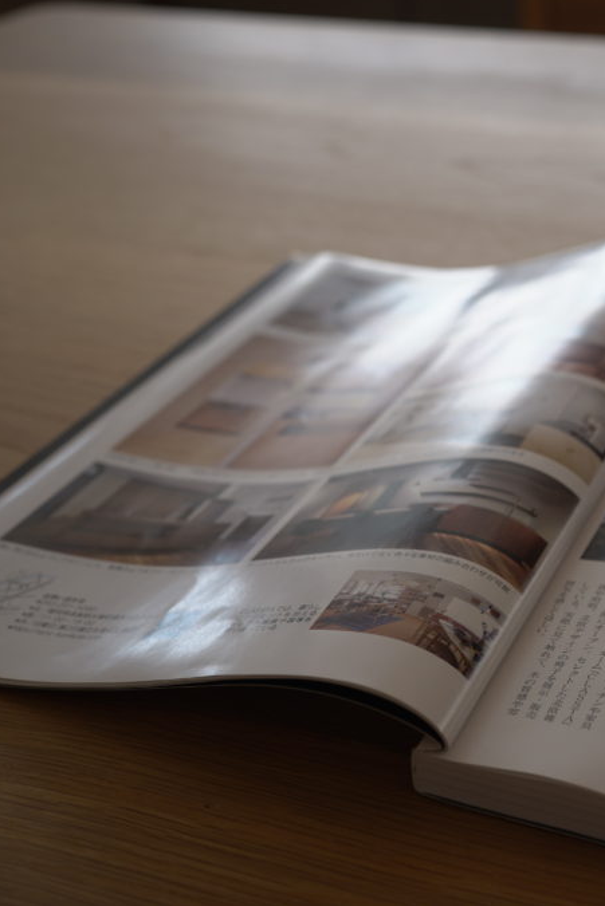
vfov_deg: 37.5
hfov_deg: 24.8
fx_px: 1335
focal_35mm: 53
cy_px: 450
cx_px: 545
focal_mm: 35
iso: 100
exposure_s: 1/100
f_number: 5
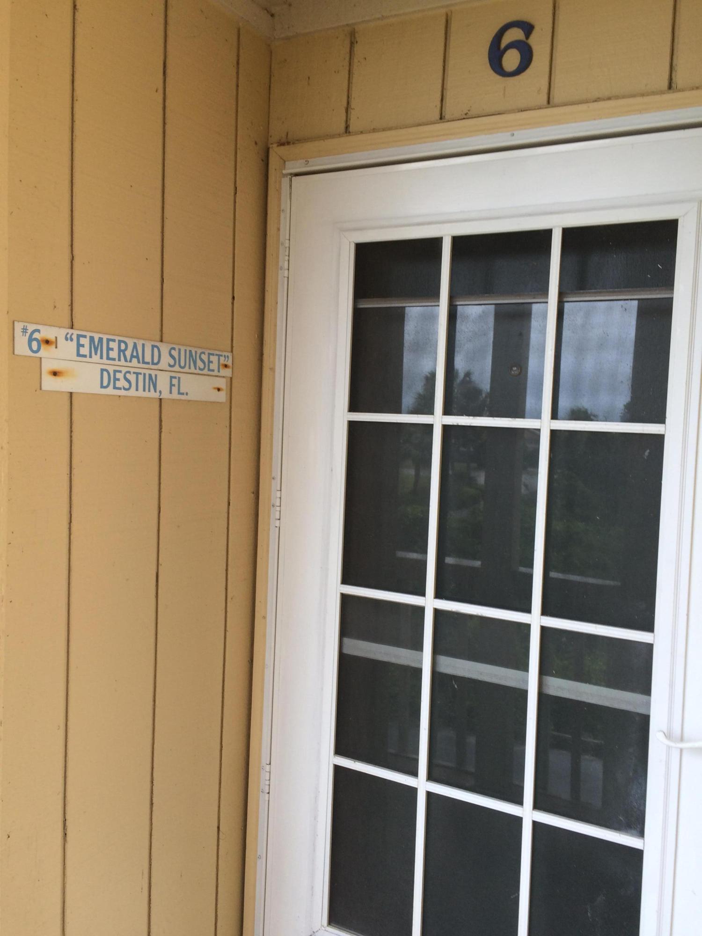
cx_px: 351
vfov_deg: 61.7
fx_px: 784
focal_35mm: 29
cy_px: 468
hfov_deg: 48.2
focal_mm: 4.15
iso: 32
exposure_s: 1/175
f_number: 2.2
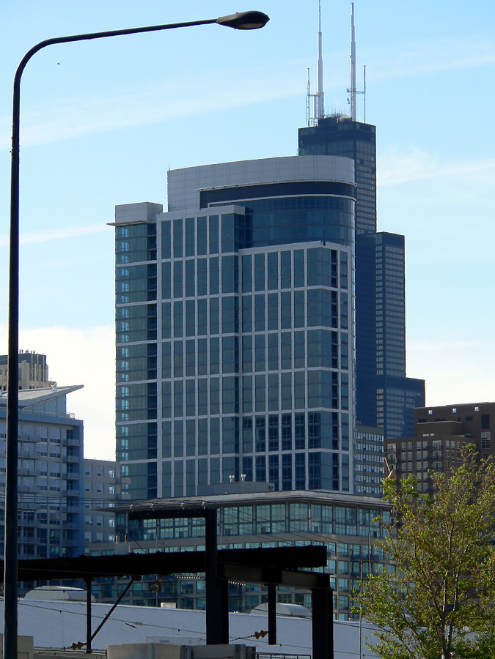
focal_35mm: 194
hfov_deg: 7.7
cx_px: 248
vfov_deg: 10.2
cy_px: 330
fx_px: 3699
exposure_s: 1/500
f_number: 4.6
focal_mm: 32.3
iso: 80
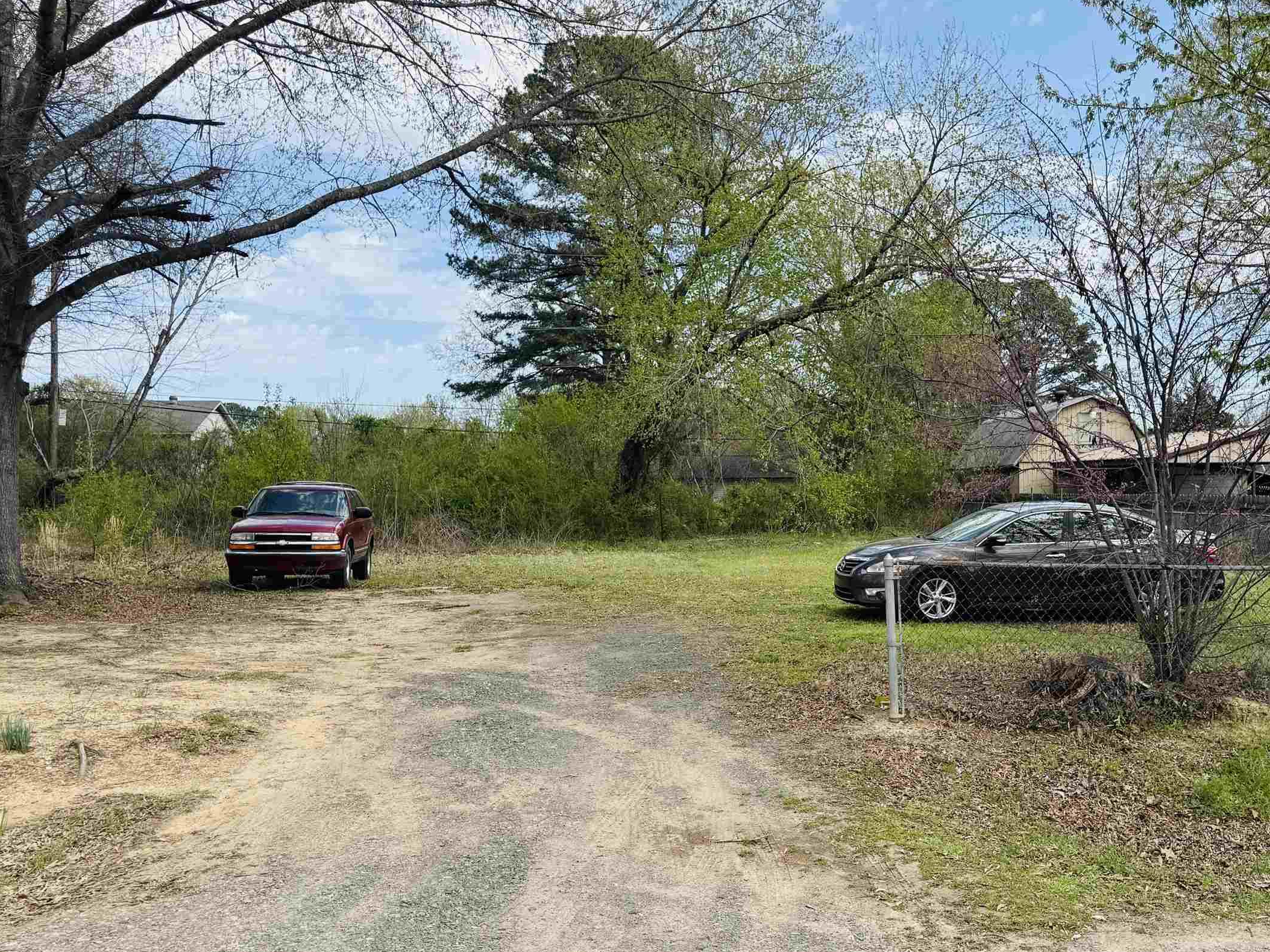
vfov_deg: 40.7
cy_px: 518
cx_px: 788
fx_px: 1284
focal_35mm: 35
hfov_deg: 52.1
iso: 80
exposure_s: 1/2525
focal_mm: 6.76
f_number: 1.78
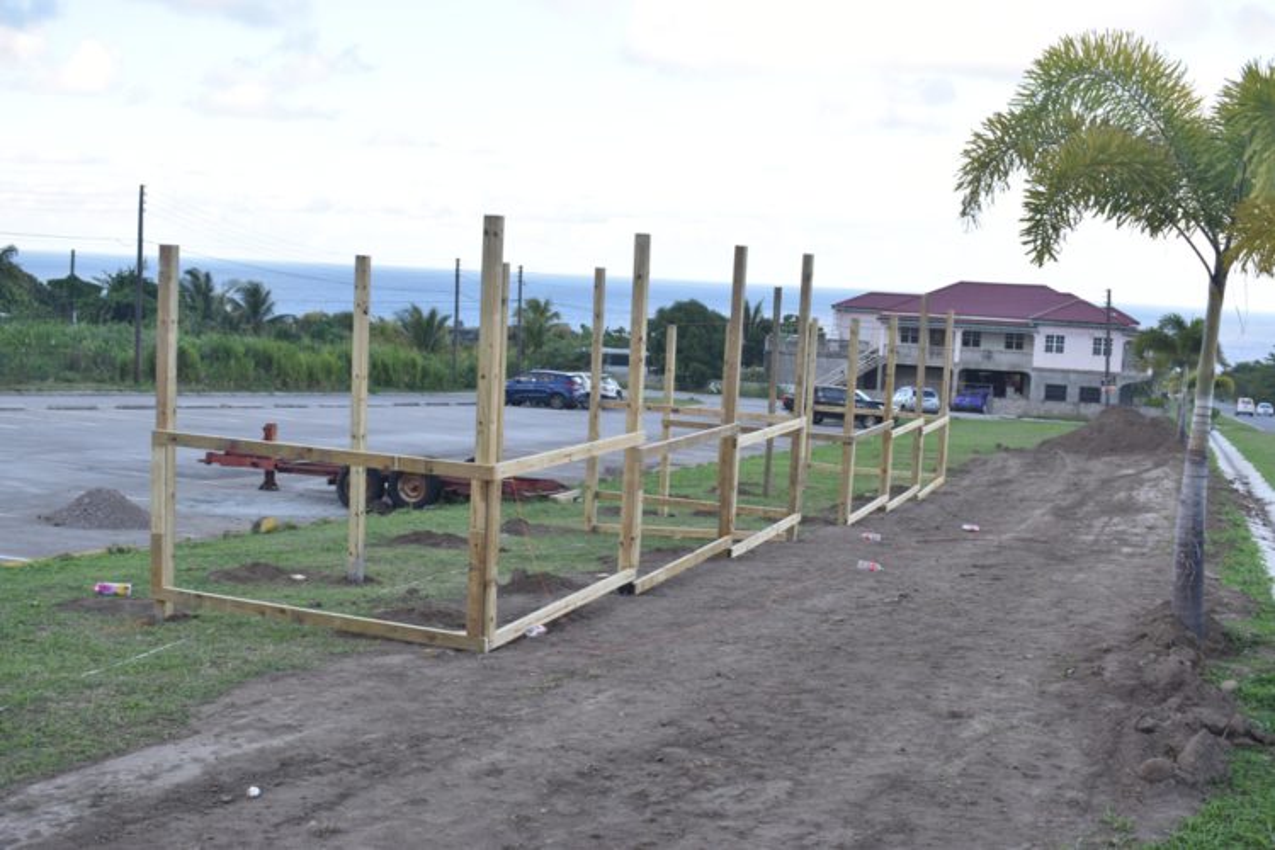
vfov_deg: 34.2
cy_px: 425
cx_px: 638
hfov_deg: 49.6
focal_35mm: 39
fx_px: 1381
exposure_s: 1/125
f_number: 5.6
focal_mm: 26
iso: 200
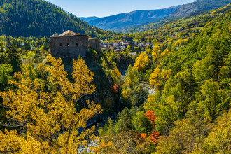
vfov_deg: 46.0
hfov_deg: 64.9
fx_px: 180
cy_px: 97
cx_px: 93
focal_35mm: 28
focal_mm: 8.4
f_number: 2.8
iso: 100
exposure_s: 1/1600
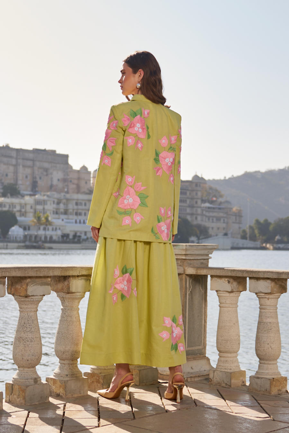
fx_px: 446
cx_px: 144
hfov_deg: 35.9
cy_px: 216
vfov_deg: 51.9
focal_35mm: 37
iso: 50
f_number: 2.8
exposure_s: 1/1000
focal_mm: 25
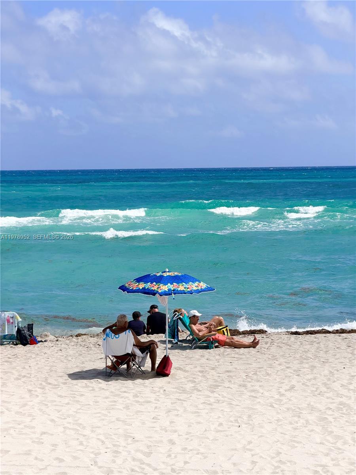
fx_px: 1371
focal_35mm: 100
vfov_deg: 19.6
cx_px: 178
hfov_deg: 14.8
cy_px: 238
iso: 20
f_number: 2.8
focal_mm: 16.89
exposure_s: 1/1068
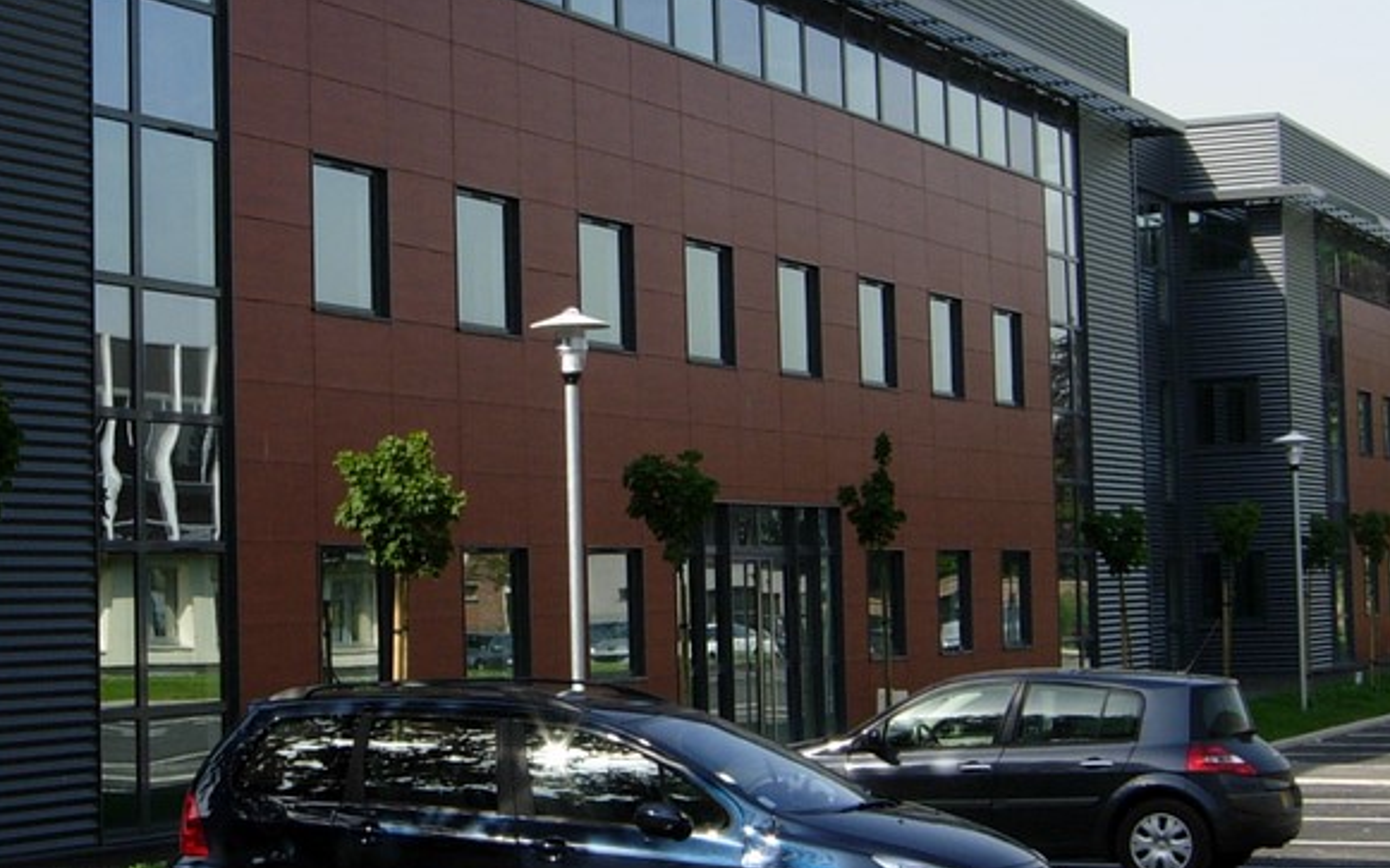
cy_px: 292
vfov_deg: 15.5
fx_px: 3182
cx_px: 438
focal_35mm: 84
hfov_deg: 24.5
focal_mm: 7.5
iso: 50
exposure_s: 1/242
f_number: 5.4
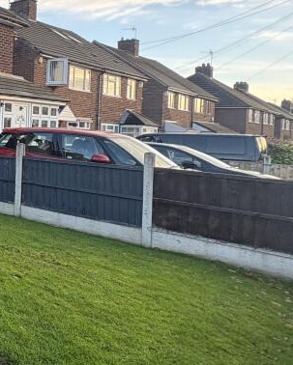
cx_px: -182
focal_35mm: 37
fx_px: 401
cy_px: 124
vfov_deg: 48.3
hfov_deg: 25.4
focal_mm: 2.22
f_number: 2.2
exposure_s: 1/99
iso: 64
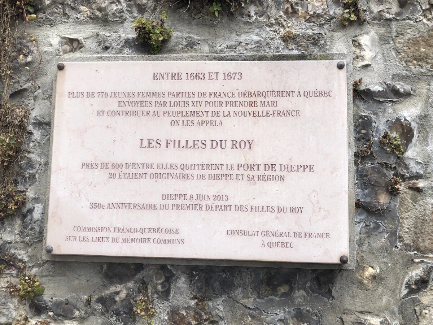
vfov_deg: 49.7
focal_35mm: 28
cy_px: 162
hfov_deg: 63.4
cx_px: 216
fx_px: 350
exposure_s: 1/405
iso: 20
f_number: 1.8
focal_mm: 4
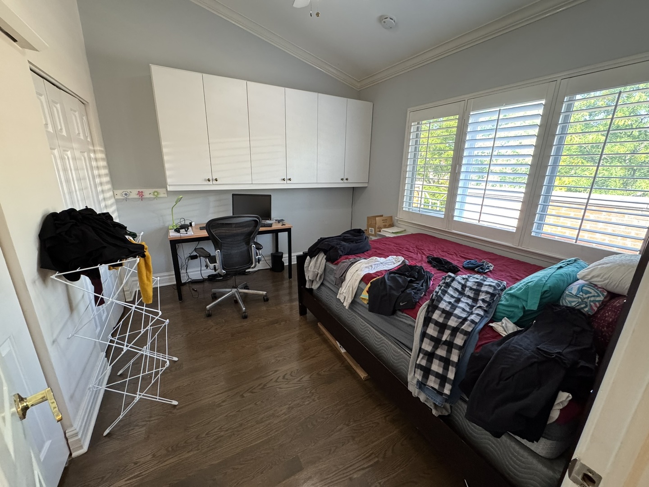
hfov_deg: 102.1
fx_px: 262
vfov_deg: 85.7
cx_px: 324
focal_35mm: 14
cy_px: 244
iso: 320
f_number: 2.2
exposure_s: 1/60
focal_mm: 2.22
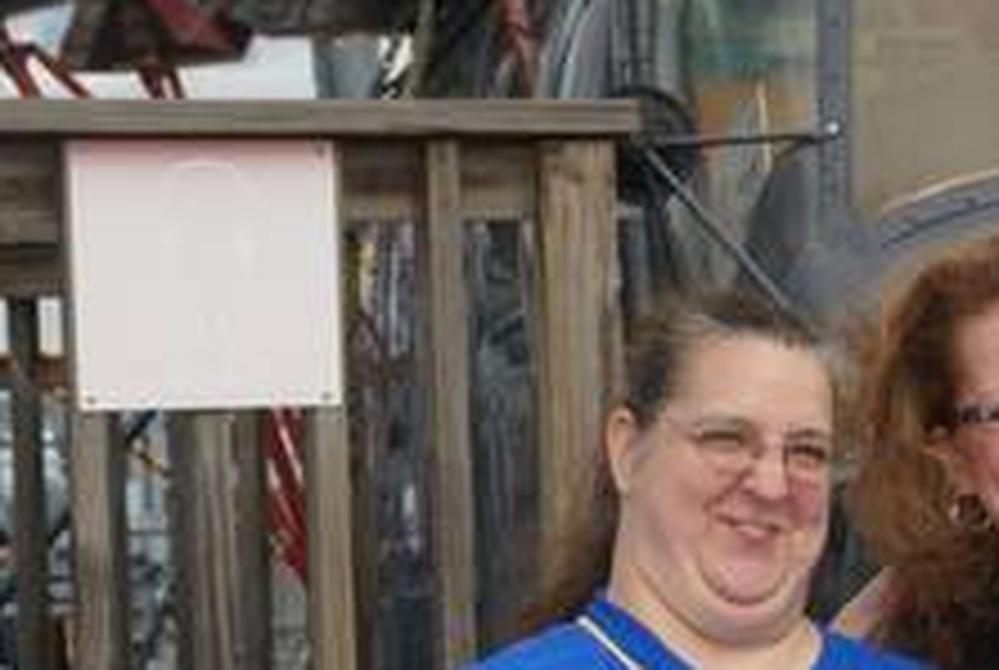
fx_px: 4699
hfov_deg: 12.1
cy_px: 708
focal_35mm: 169
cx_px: 855
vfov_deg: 8.1
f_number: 8
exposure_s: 1/125
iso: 125
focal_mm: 50
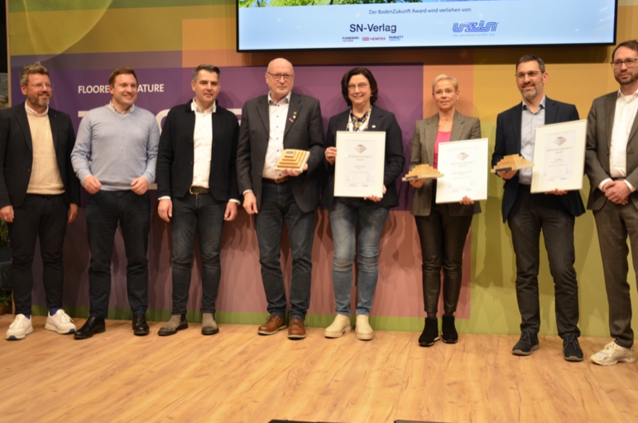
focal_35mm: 42
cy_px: 196
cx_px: 336
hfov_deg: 46.5
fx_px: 743
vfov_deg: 31.8
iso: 400
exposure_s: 1/60
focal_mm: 24
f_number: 4
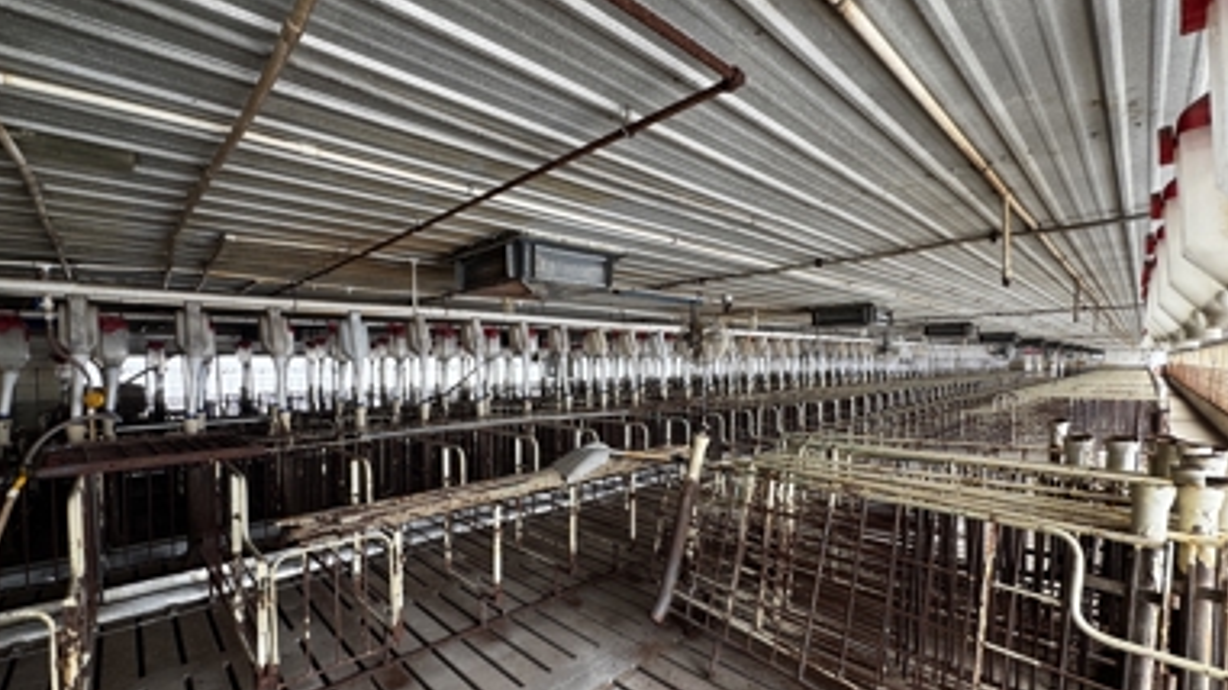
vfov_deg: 66.8
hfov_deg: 99.4
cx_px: 593
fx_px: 521
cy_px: 387
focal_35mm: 16
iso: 80
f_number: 2.2
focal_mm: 2.22
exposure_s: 1/99
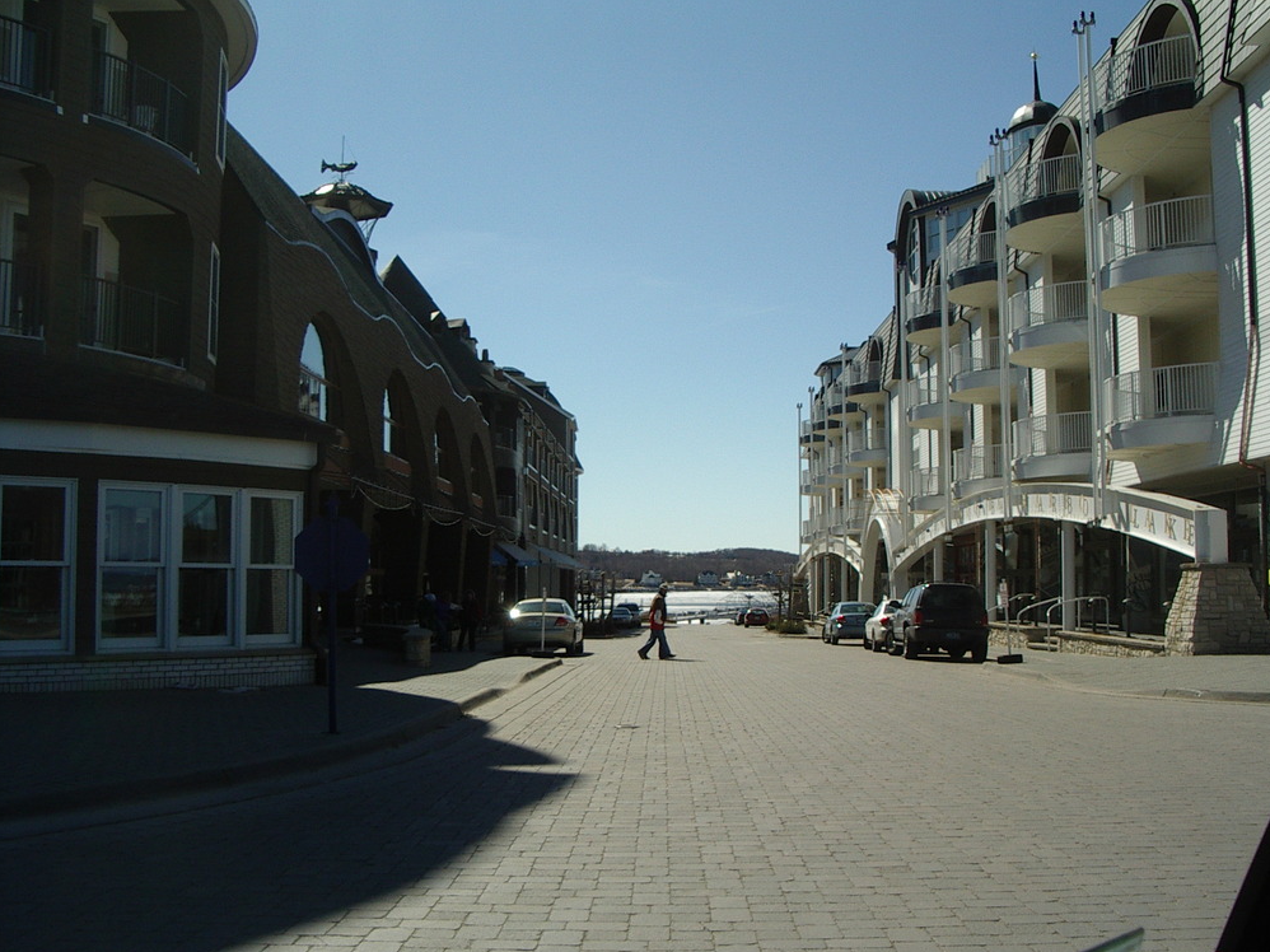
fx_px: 1430
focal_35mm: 39
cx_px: 645
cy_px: 477
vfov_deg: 36.8
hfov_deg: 47.9
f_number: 4.8
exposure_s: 1/640
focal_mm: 5.8
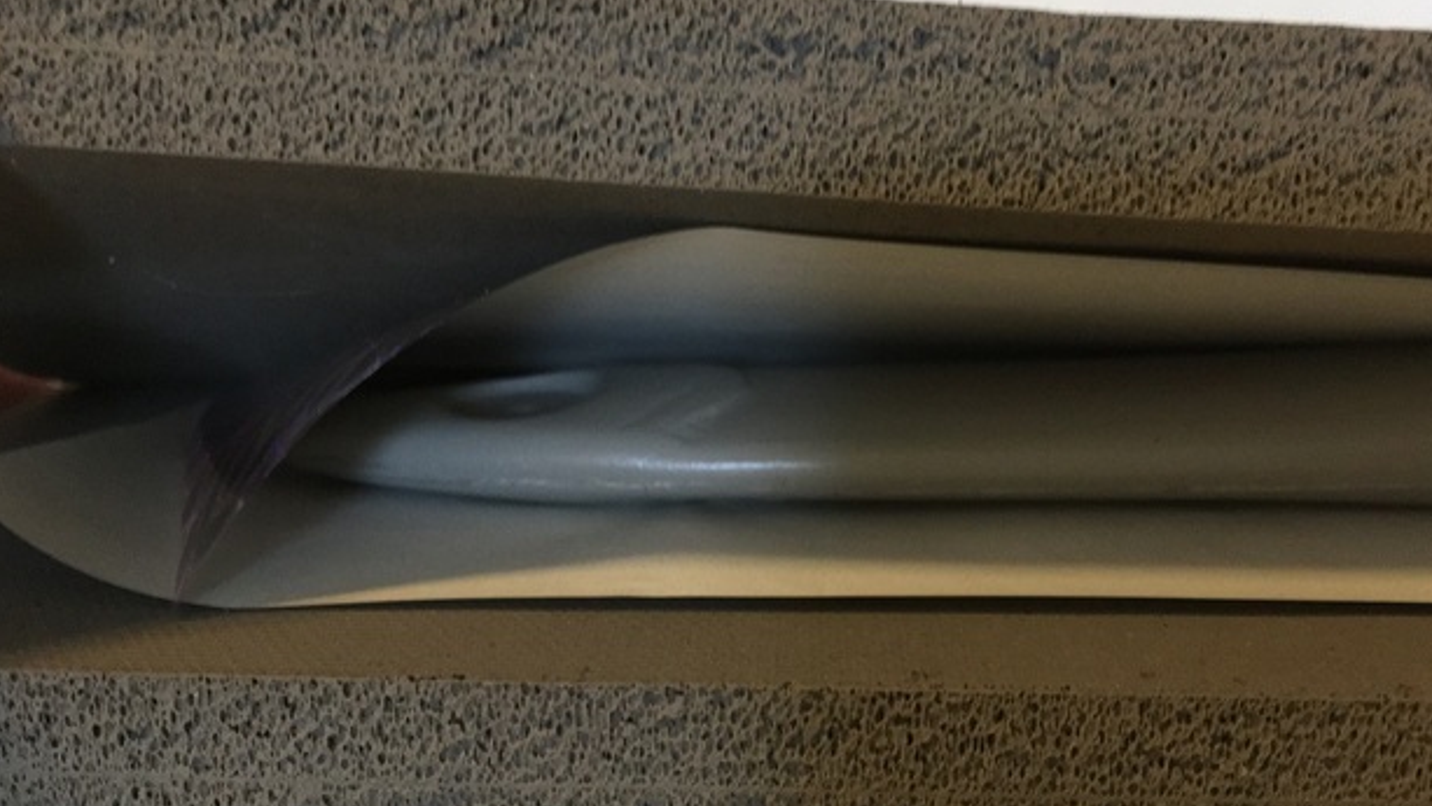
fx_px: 1253
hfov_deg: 59.5
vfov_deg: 35.6
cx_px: 738
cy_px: 346
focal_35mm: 33
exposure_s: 1/17
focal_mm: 4.15
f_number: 2.2
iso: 250
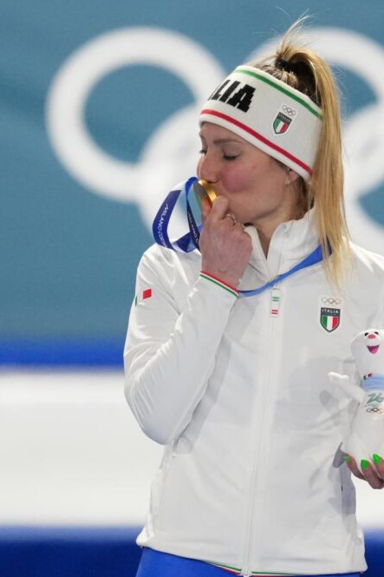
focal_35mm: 1354
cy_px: 288
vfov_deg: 1.5
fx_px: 21674
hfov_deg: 1.0
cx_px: 315
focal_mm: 600
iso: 4000
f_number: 4
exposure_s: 1/800
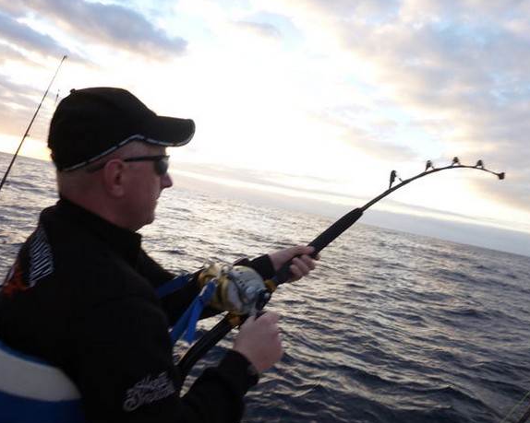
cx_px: 272
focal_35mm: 30
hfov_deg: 58.8
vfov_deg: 48.5
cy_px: 210
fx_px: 470
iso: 100
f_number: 3.3
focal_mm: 4.9
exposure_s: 1/100
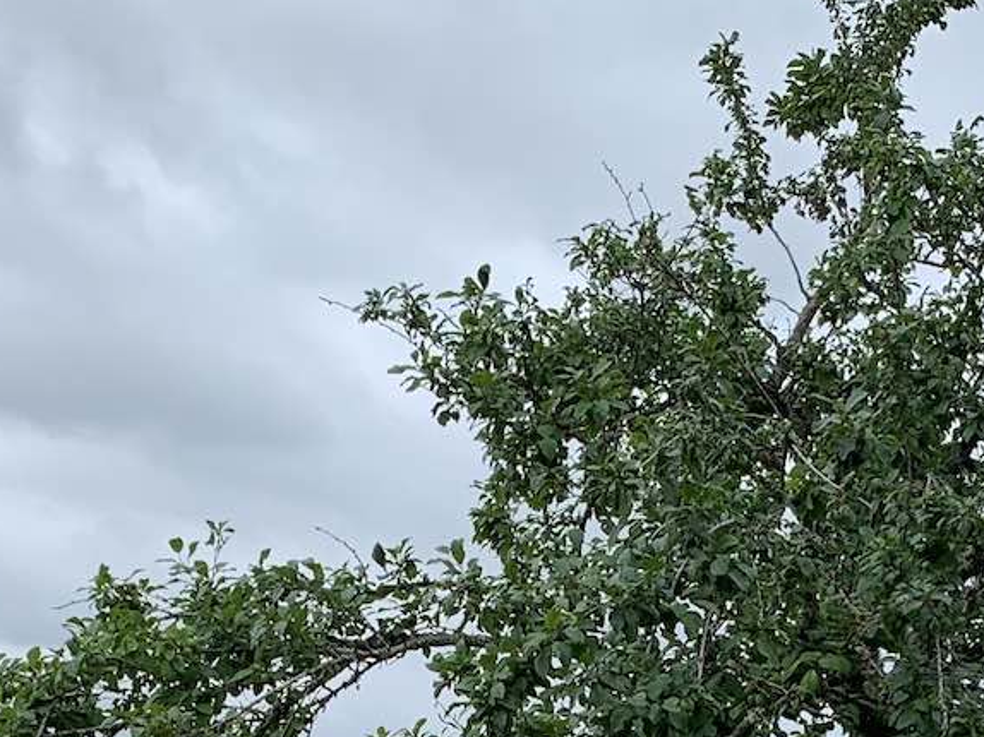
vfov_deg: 15.9
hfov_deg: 22.4
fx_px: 2472
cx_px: 689
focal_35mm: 87
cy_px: 1028
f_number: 1.8
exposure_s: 1/1220
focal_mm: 4.25
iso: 25
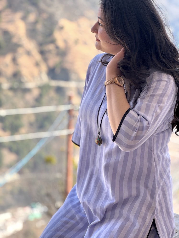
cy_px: 119
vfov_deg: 25.3
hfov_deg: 19.1
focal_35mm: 77
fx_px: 531
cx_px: 90
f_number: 2.8
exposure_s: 1/103
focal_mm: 9
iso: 25
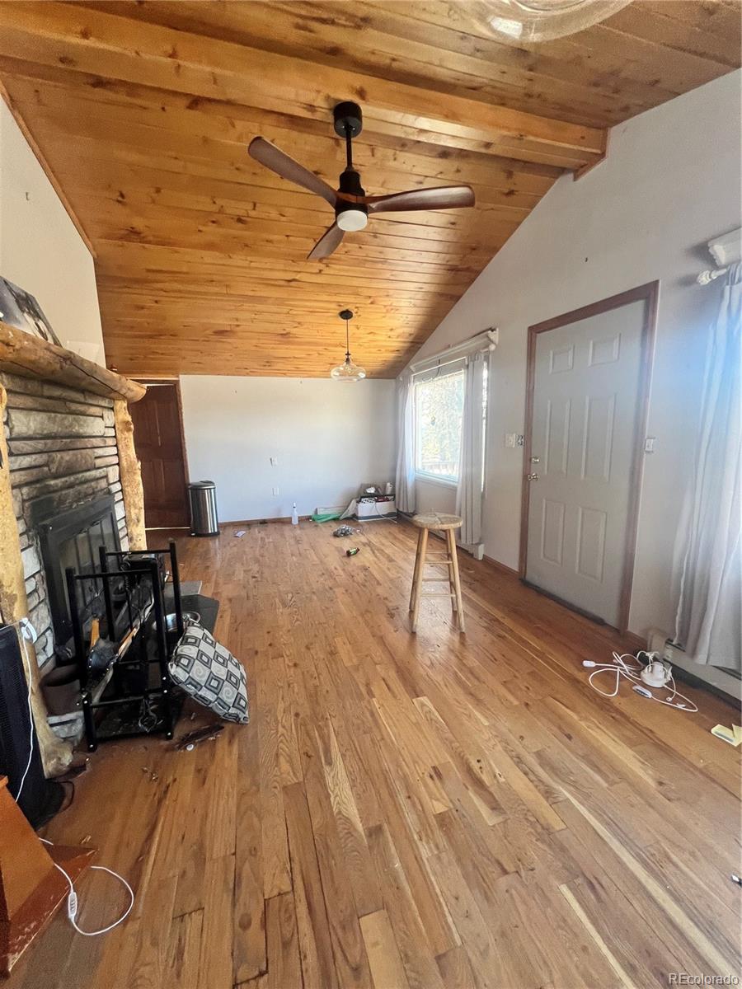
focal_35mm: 13
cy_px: 494
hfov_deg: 89.9
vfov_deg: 106.2
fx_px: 372
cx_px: 371
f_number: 1.8
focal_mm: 1.57
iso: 125
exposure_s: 1/99
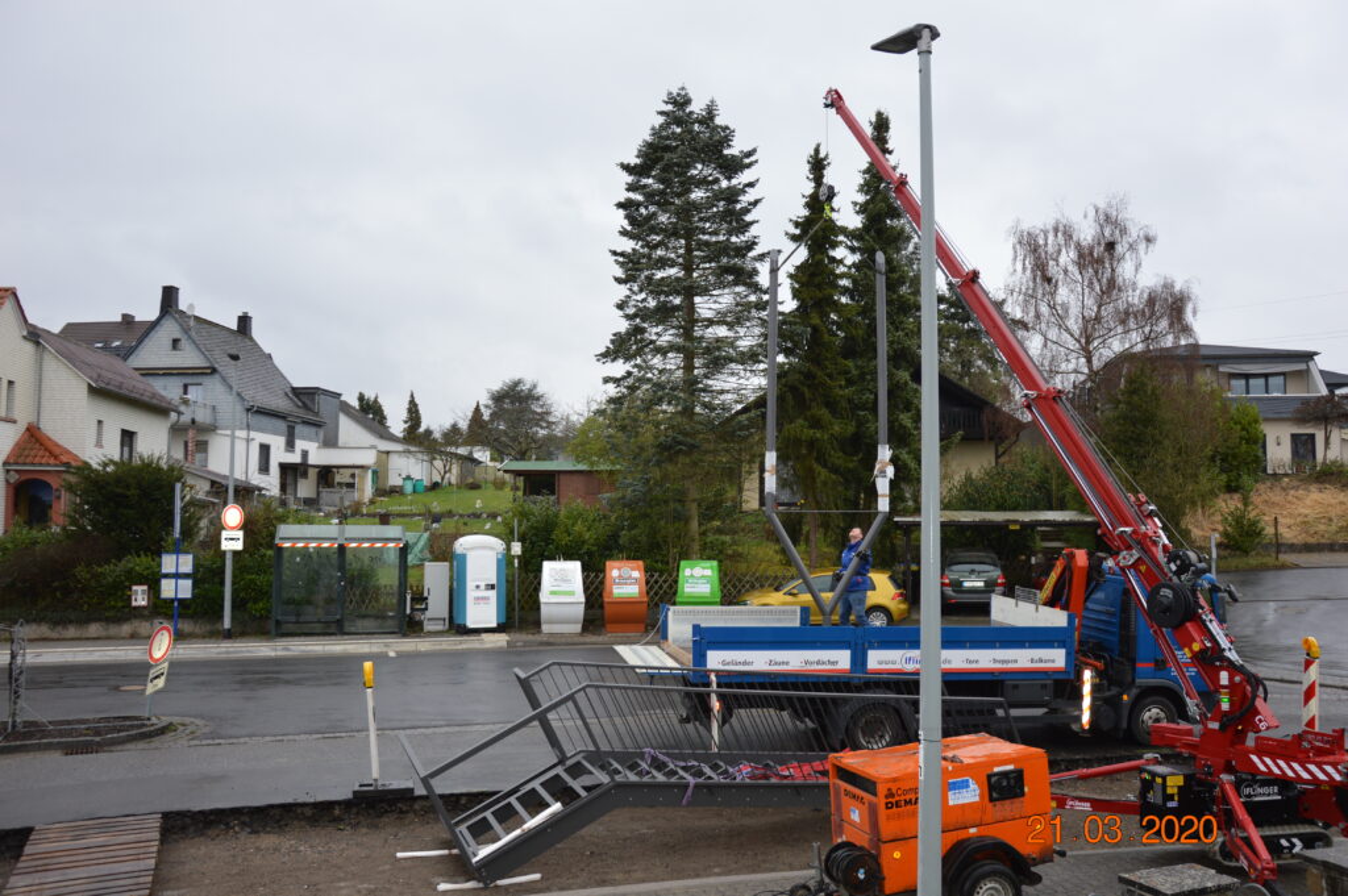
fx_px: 1179
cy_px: 448
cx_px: 674
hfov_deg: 59.5
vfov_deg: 41.6
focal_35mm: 32
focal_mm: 21
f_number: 4
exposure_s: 1/125
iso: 140
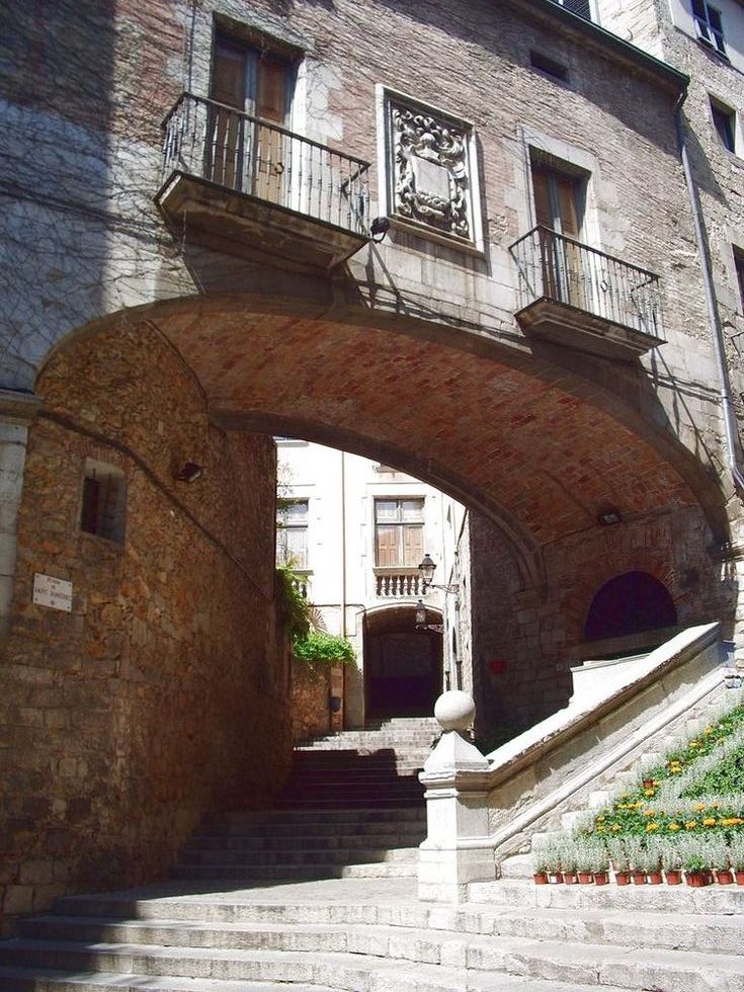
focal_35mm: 35
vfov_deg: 52.6
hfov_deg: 40.7
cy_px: 496
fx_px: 1003
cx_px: 372
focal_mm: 5.8
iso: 50
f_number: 4.3
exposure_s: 1/250
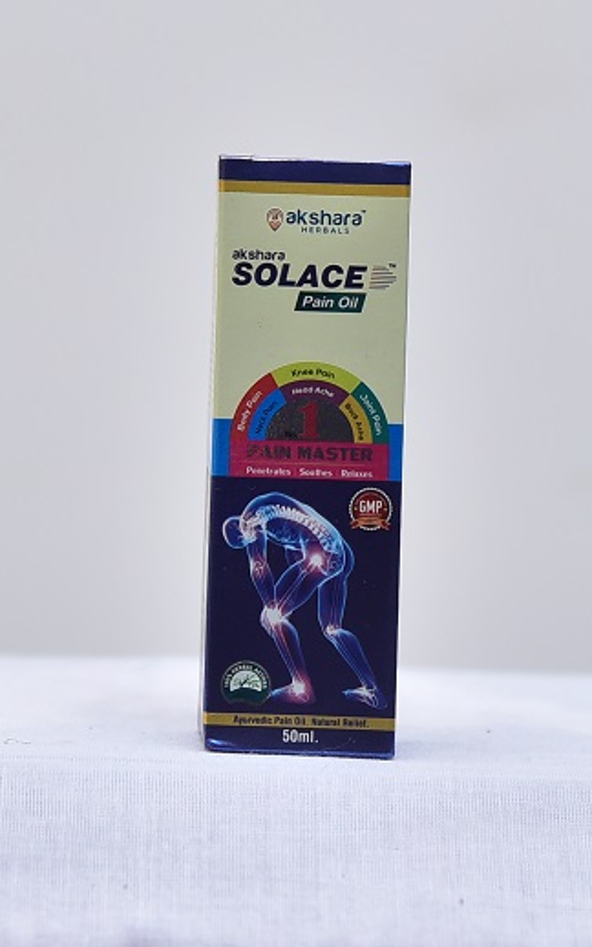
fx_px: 1548
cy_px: 475
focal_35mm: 60
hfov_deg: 21.6
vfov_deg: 34.0
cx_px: 312
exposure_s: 1/125
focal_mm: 58
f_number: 4
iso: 1250
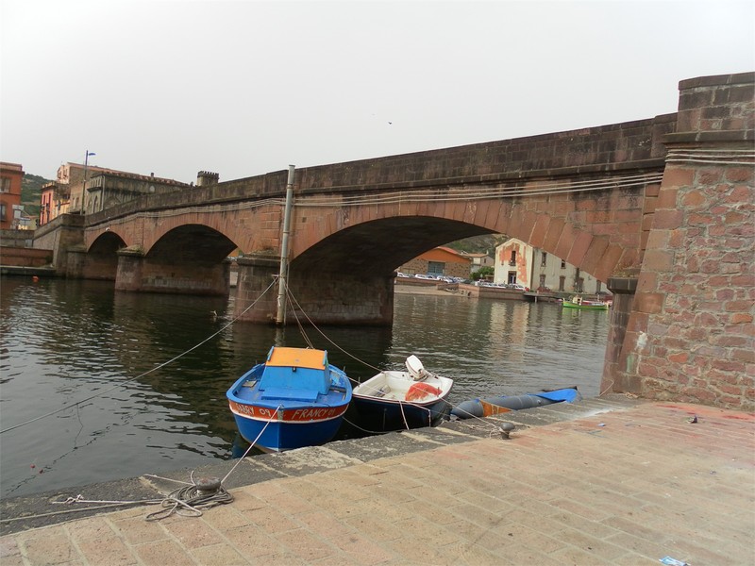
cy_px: 283
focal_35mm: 28
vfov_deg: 49.7
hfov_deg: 63.4
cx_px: 378
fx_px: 611
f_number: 3.2
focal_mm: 4.9
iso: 80
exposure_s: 1/400
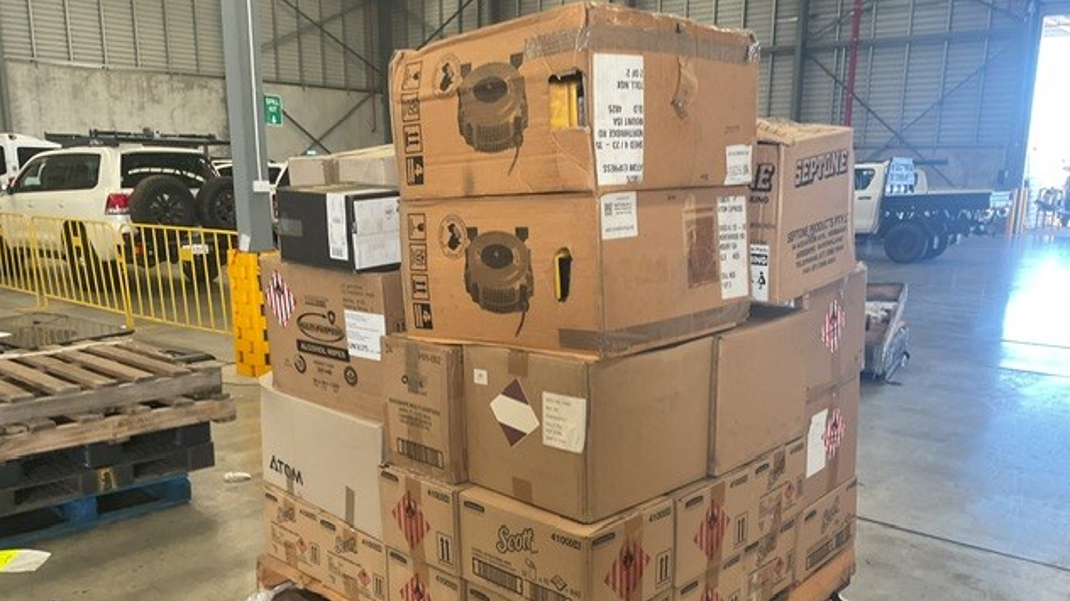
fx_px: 908
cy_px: 389
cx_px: 540
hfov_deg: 61.0
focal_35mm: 32
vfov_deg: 36.3
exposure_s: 1/50
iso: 50
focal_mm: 3
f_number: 1.8
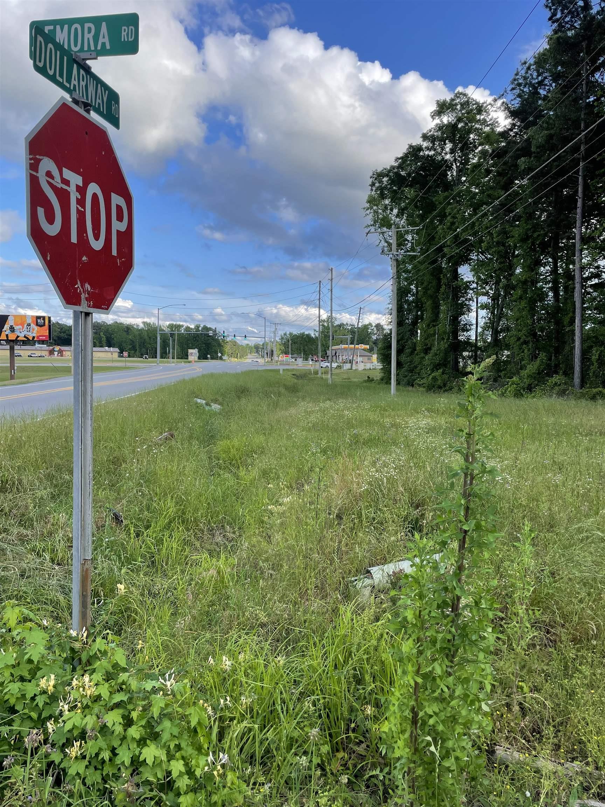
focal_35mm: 26
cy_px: 404
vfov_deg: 67.3
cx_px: 302
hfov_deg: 53.1
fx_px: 606
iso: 32
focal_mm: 4.2
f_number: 1.6
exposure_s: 1/1366
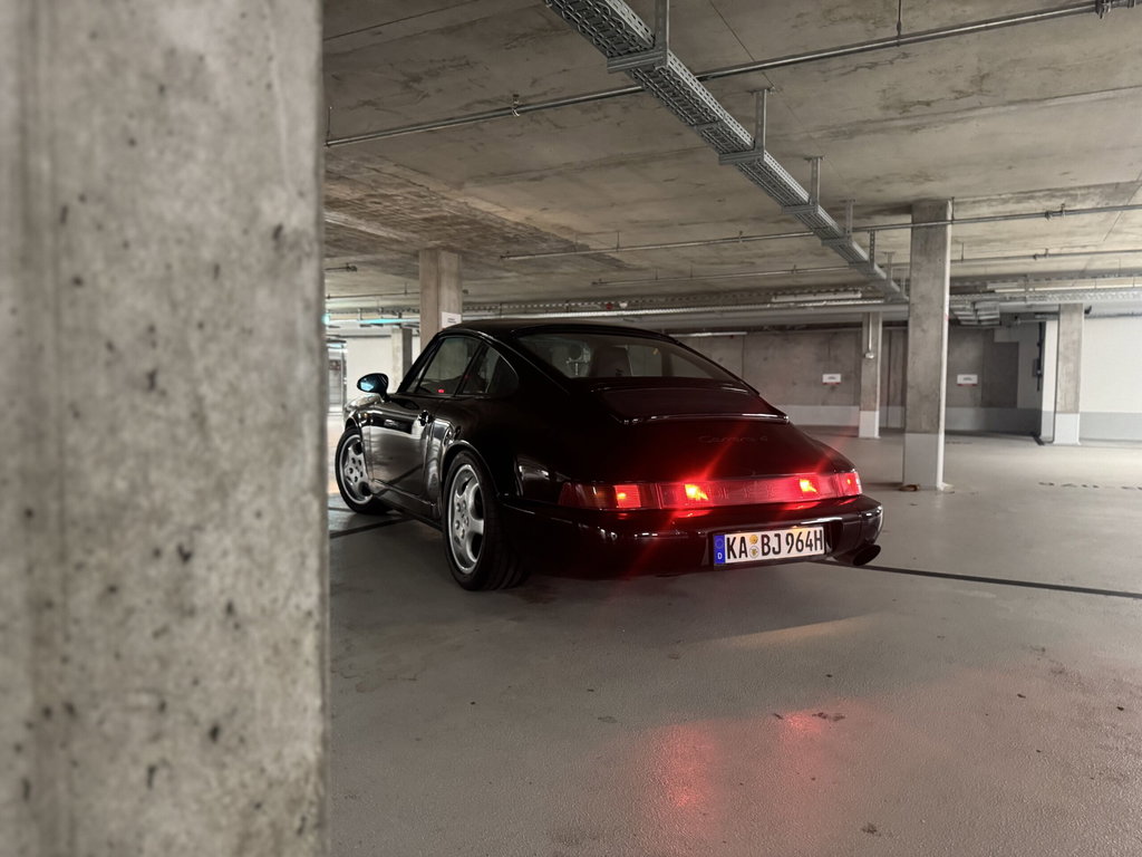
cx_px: 571
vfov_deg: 56.8
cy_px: 428
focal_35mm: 24
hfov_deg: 71.6
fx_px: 792
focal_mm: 6.76
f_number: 1.78
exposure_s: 1/33
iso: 800
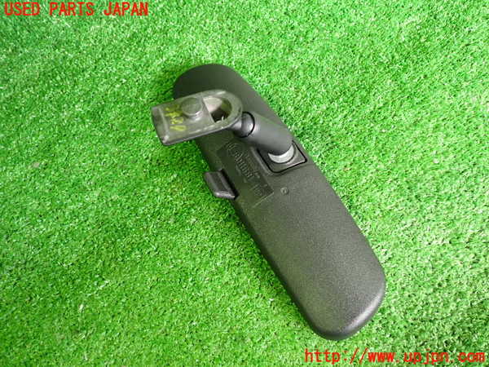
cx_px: 244
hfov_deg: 60.0
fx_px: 424
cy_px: 184
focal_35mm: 30
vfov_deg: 46.8
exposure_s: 1/30
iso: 640
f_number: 2.3
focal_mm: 5.4
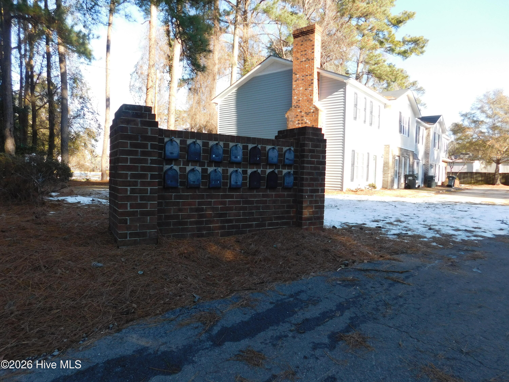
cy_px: 191
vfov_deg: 58.9
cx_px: 254
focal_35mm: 23
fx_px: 338
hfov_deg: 73.9
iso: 125
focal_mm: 4
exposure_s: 1/320
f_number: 3
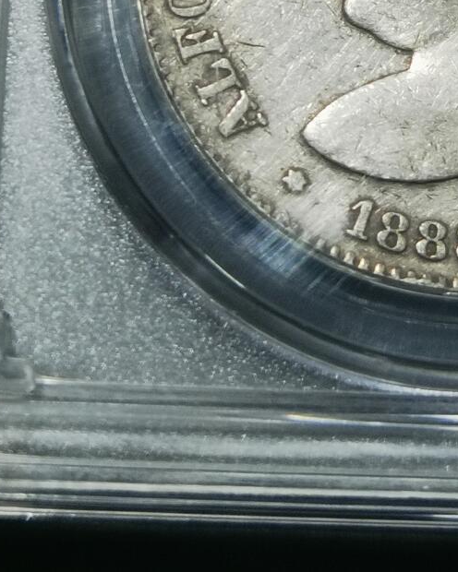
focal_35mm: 153
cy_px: -123
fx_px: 2592
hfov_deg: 10.0
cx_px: 451
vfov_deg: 12.3
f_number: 1.9
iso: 100
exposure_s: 1/100
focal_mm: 6.67
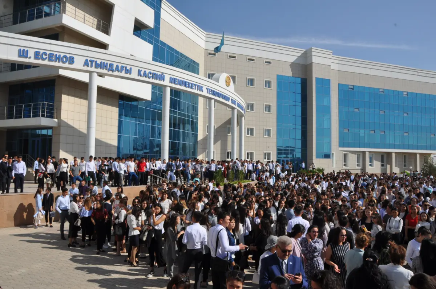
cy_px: 144
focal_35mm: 27
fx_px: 327
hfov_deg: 67.4
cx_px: 218
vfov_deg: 47.8
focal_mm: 18
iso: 200
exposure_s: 1/200
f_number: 14
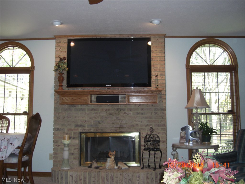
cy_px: 92
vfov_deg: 37.7
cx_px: 122
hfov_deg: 49.0
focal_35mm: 38
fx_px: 269
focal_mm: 7.9
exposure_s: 1/60
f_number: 2.8
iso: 200
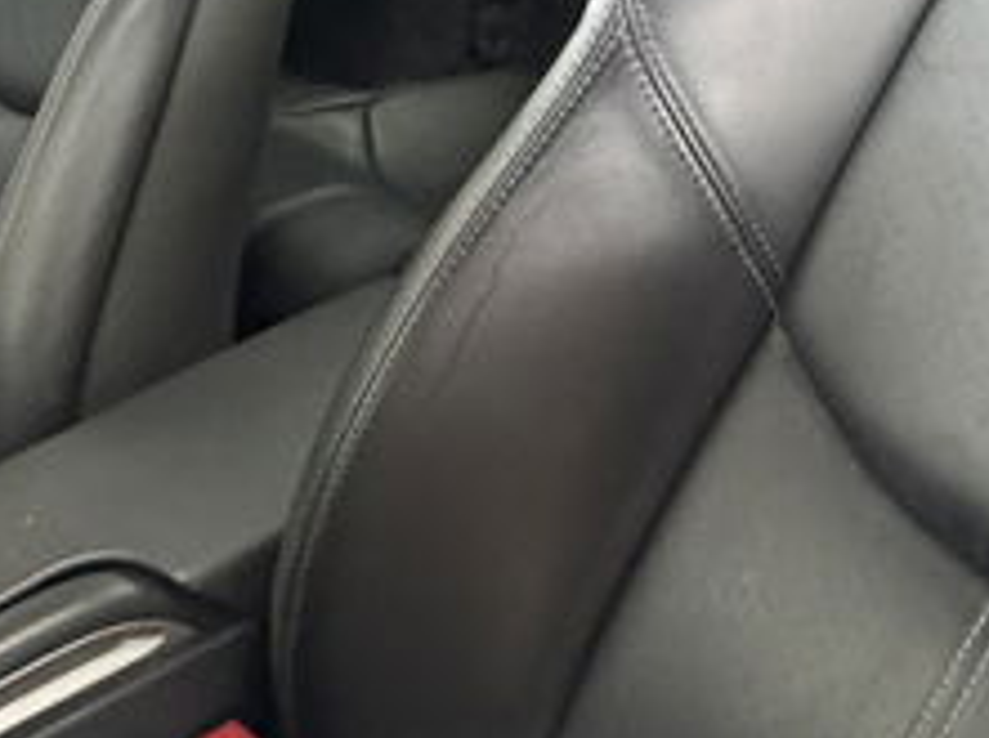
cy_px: 148
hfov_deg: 29.1
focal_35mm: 65
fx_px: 1854
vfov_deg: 22.2
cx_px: 170
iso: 1000
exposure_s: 1/33
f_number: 2.2
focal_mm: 2.22
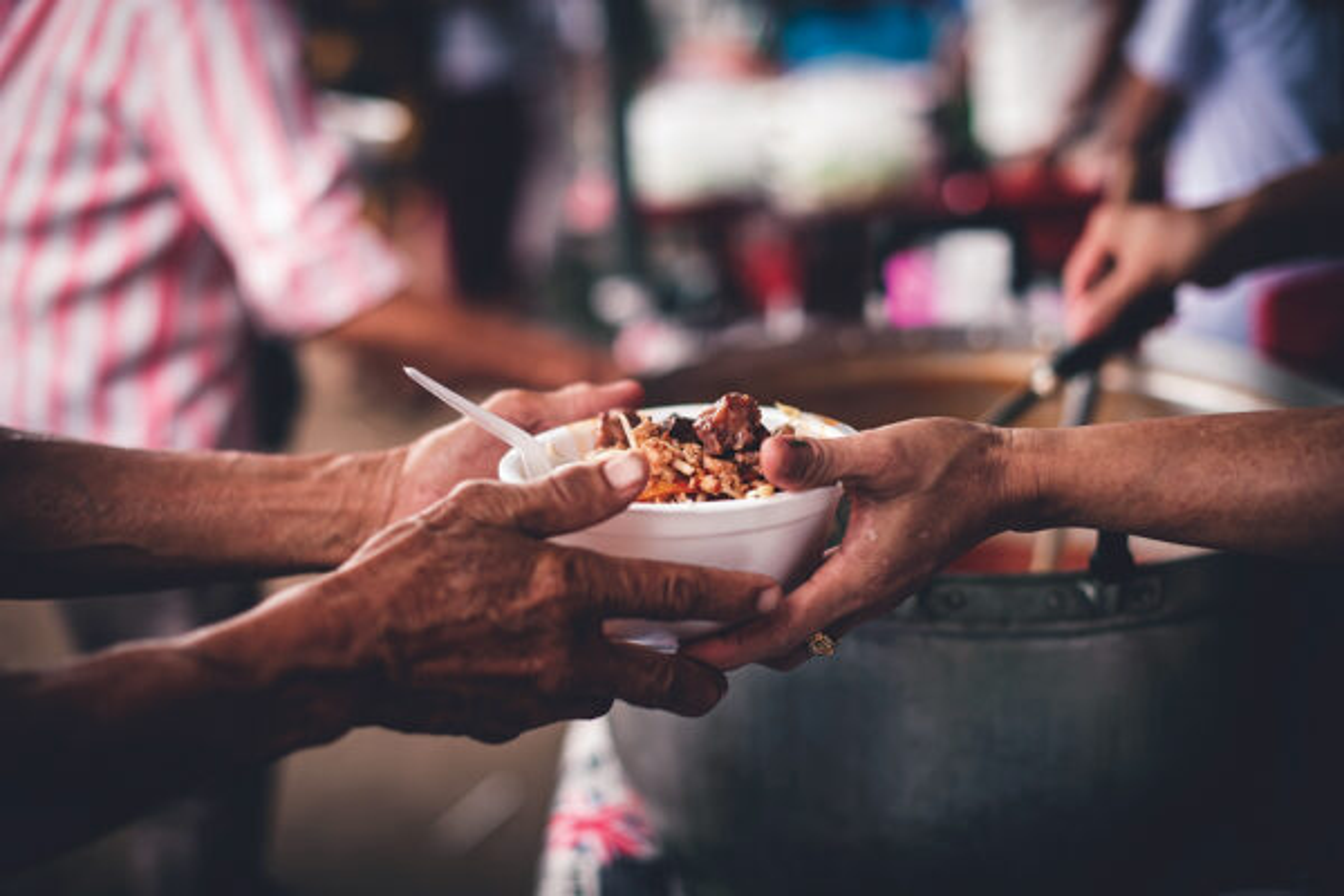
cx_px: 672
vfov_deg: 27.0
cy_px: 448
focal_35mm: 50
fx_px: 1867
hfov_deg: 39.6
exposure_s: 1/1000
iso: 320
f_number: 2
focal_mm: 50
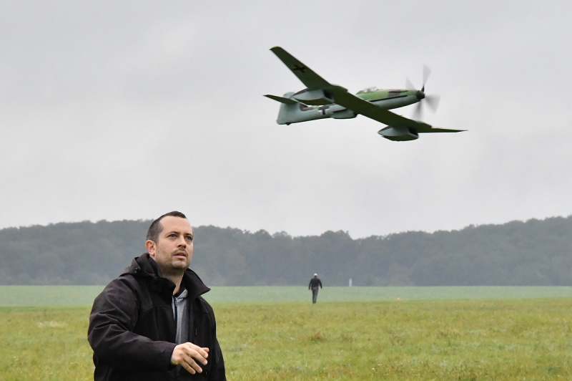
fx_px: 1905
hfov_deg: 17.1
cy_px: 190
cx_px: 286
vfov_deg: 11.4
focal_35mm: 120
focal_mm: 80
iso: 3200
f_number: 11
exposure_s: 1/500
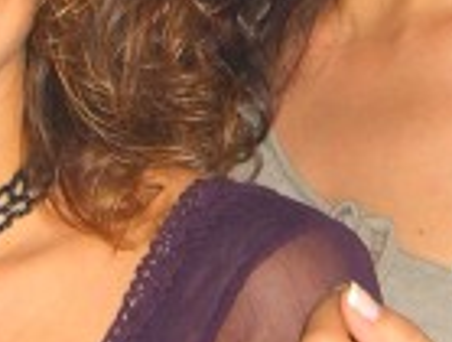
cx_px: 237
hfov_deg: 9.1
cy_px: 52
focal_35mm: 218
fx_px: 2854
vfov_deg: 6.8
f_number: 2.8
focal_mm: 7.9
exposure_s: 1/60
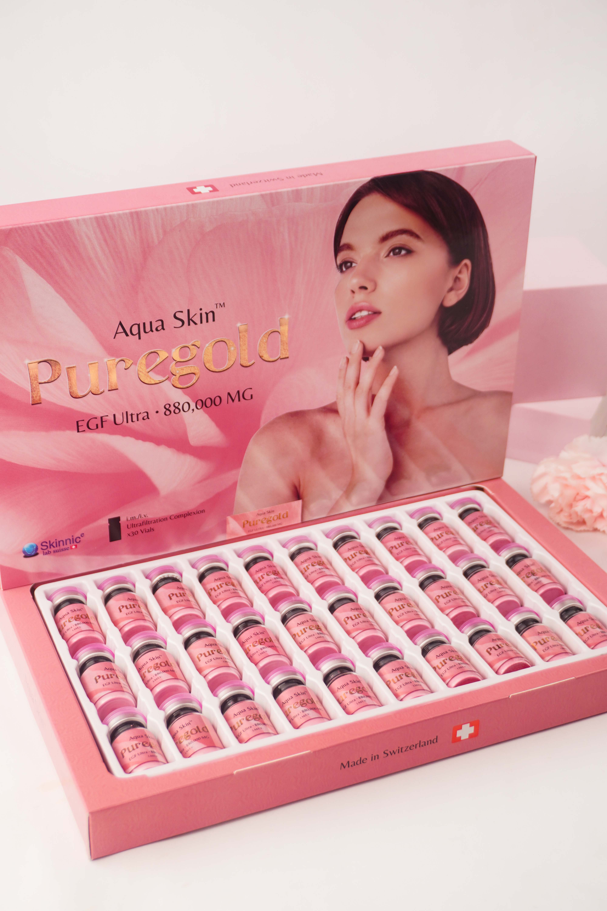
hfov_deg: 26.5
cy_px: 456
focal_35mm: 51
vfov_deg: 38.9
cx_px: 304
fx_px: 1290
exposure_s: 1/50
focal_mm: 34
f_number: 5
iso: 100
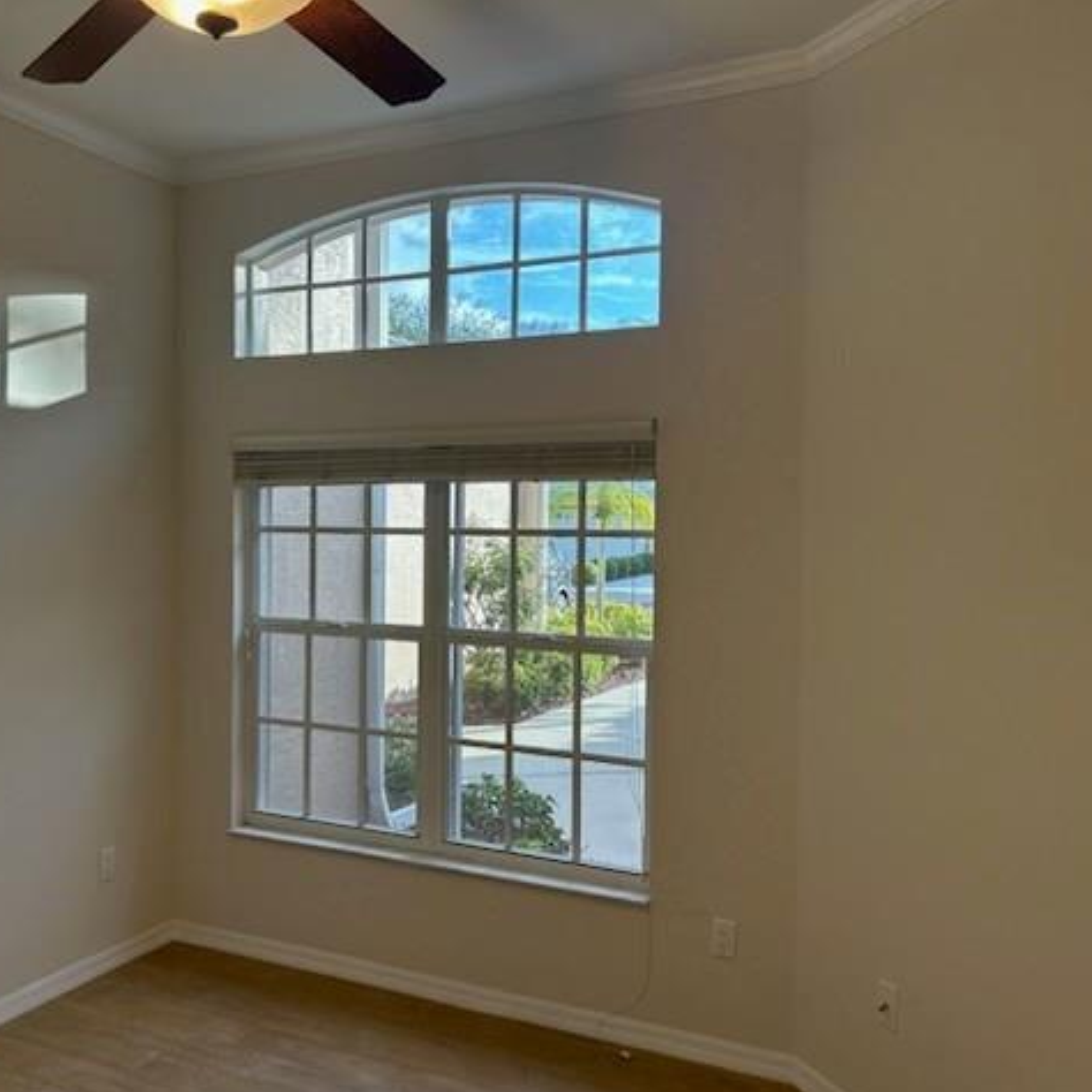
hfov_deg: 52.0
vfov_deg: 52.5
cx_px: 410
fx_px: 1106
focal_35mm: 31
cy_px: 551
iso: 80
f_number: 1.5
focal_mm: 5.7
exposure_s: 1/120
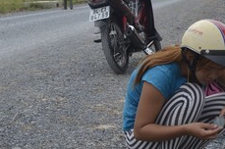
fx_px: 618
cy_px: 58
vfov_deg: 13.8
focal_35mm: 99
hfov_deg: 20.6
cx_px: 105
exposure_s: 1/200
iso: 100
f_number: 8
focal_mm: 28
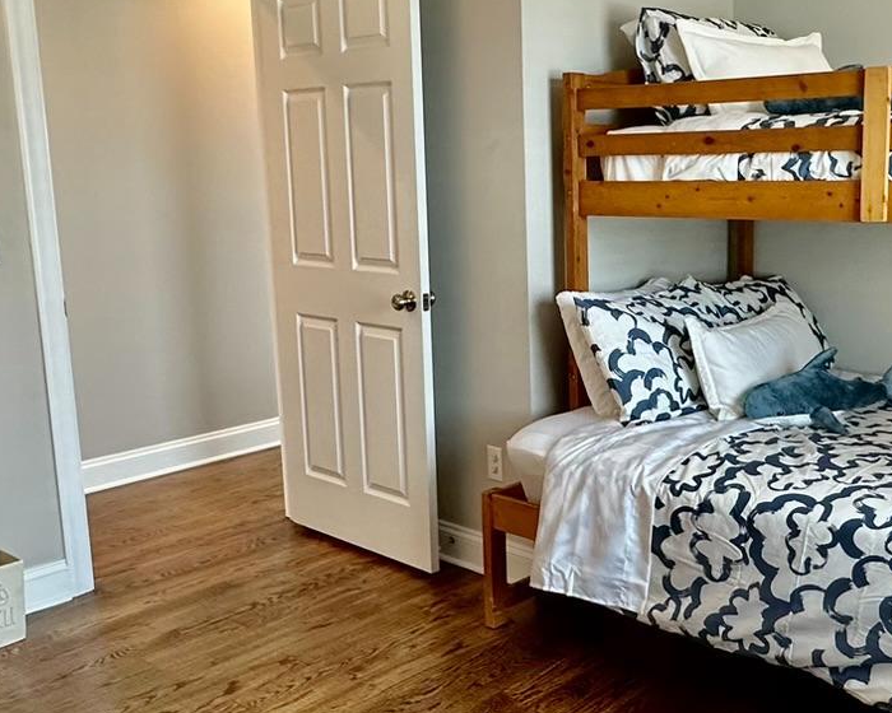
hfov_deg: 45.2
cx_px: 584
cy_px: 353
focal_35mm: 40
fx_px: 1056
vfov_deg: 37.3
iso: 250
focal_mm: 2.22
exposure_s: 1/60
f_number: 2.2
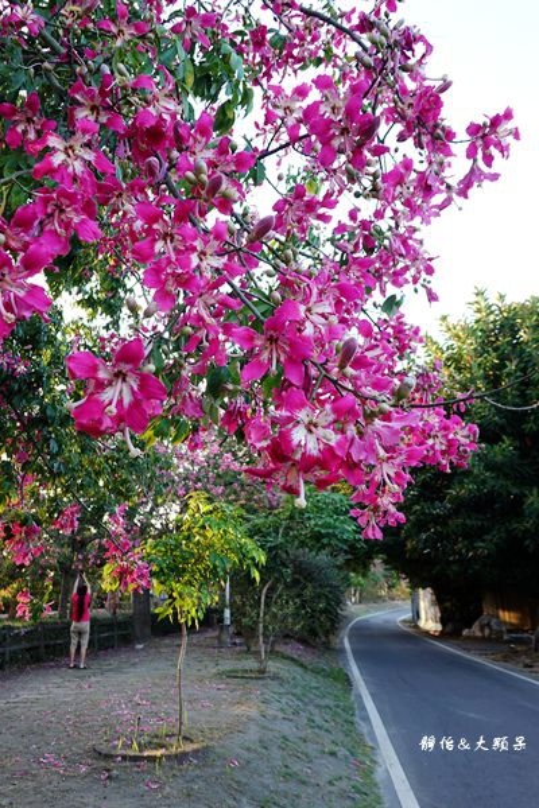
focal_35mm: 29
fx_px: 651
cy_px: 404
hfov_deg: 45.0
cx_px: 270
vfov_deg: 63.7
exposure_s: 1/80
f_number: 3.2
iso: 125
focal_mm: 10.83
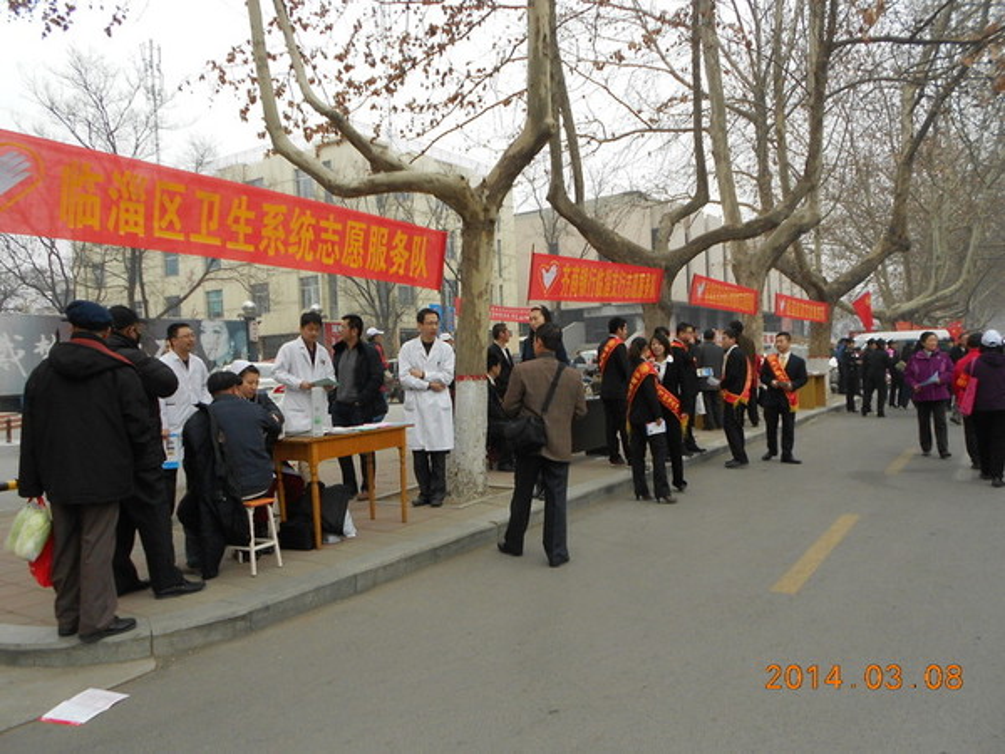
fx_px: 755
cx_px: 502
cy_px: 377
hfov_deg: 67.3
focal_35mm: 26
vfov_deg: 53.1
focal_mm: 4.6
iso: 100
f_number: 3.2
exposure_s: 1/200
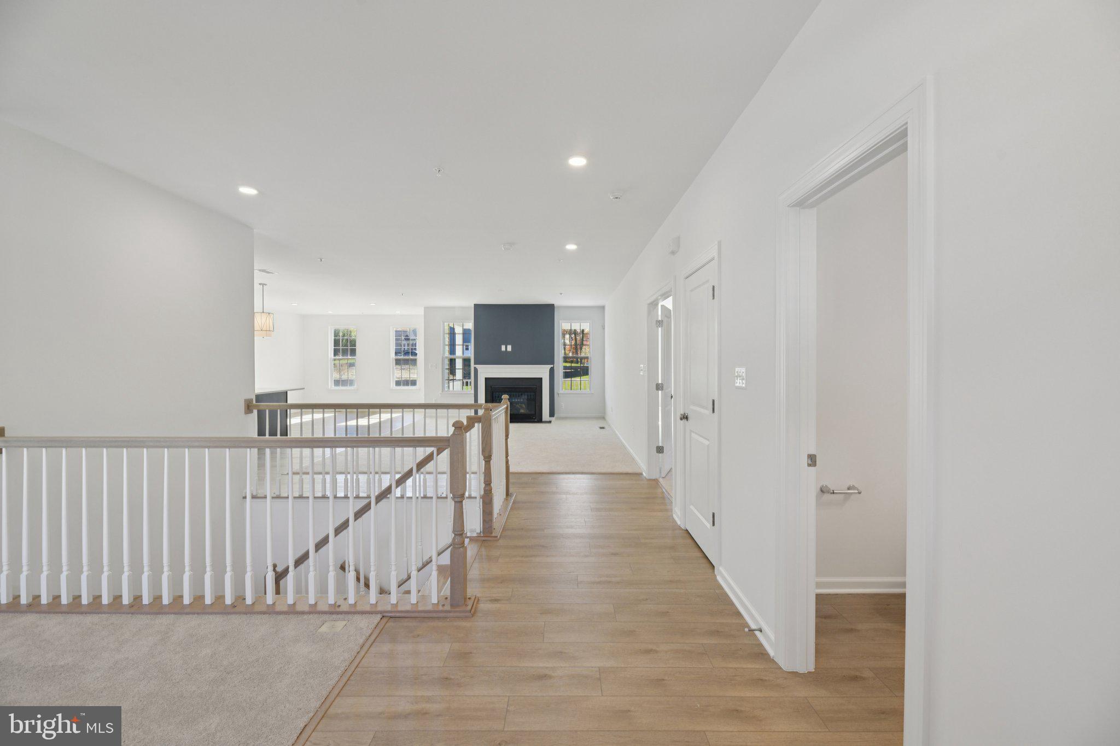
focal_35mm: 14
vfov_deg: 81.2
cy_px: 373
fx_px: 435
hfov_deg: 104.3
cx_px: 560
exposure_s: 1/15
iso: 100
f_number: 8
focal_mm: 14
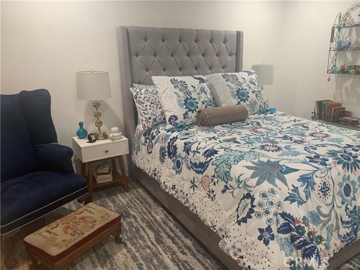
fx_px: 270
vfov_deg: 53.1
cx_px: 180
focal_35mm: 26
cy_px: 135
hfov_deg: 67.3
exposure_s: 1/60
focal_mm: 4.25
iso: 125
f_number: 1.8
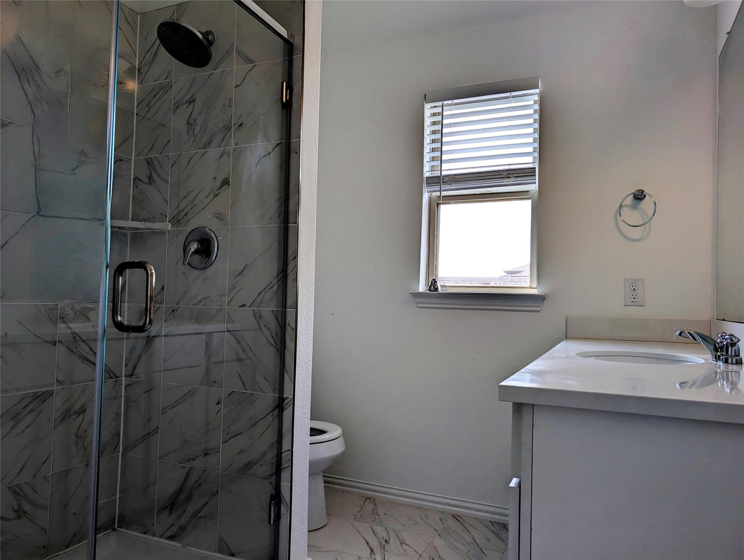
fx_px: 517
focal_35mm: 24
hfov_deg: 71.5
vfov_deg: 56.9
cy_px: 280
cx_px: 372
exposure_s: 1/218
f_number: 1.68
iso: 26
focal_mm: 6.9
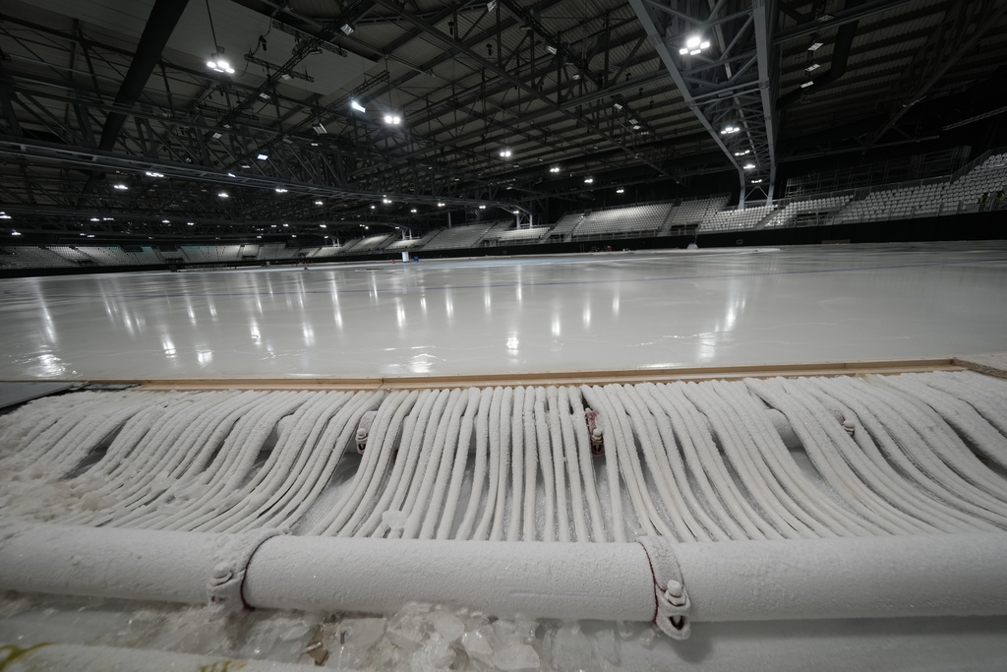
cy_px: 336
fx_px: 336
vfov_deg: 90.0
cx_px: 504
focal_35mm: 12
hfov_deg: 112.6
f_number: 4
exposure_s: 1/60
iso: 640
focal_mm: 12
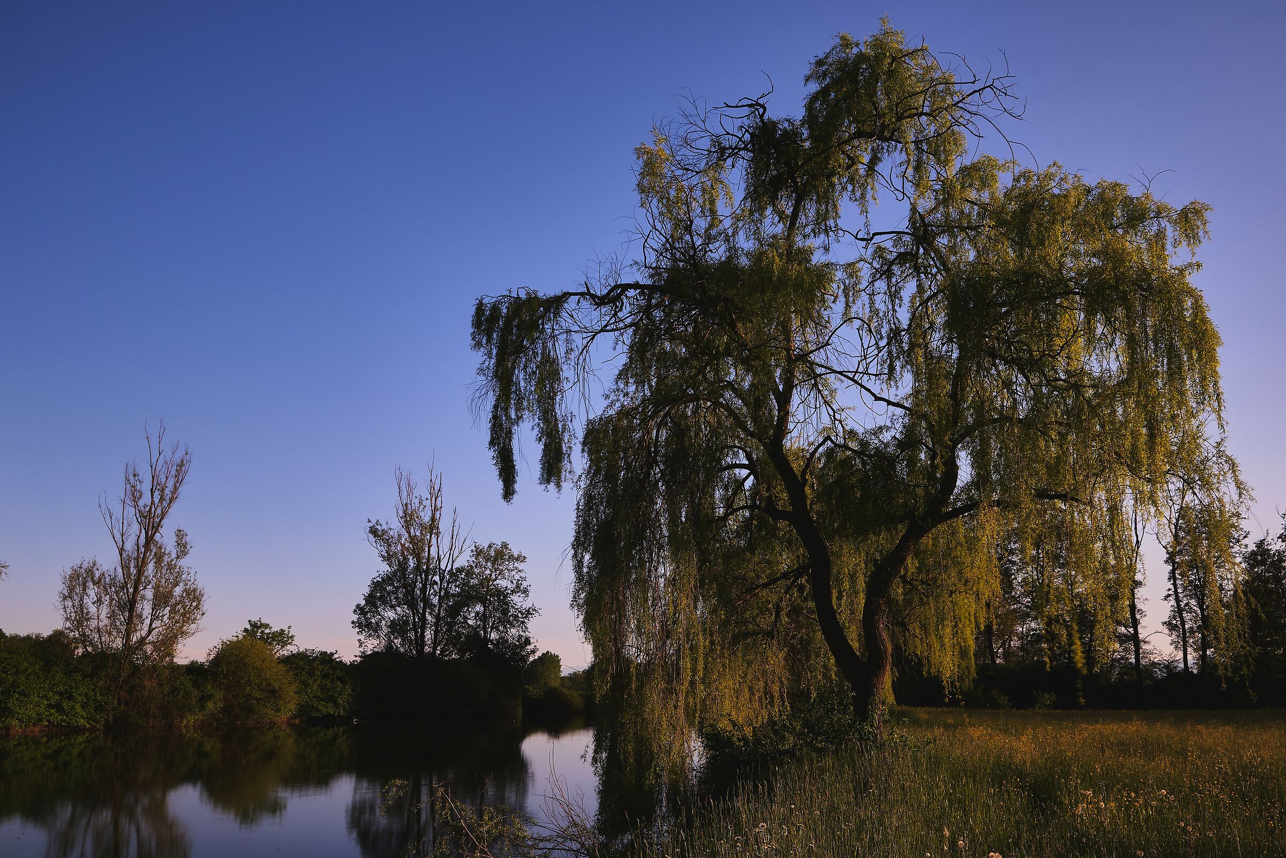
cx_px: 643
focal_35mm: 27
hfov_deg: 67.4
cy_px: 429
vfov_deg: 47.9
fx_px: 964
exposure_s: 1
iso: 200
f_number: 5
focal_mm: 18
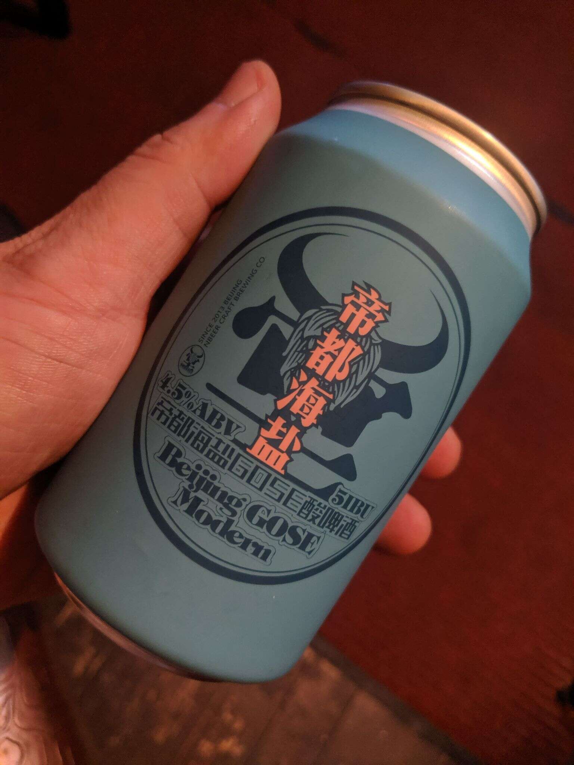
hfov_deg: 51.4
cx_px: 287
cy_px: 382
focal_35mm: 27
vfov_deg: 65.3
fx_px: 597
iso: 505
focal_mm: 4.44
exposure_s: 1/24
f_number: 1.8
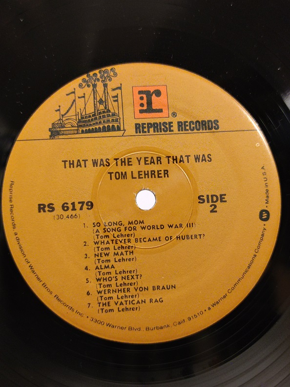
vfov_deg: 39.7
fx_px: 536
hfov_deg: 30.3
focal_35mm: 48
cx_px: 145
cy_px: 194
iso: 670
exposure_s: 1/60
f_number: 1.69
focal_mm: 6.72
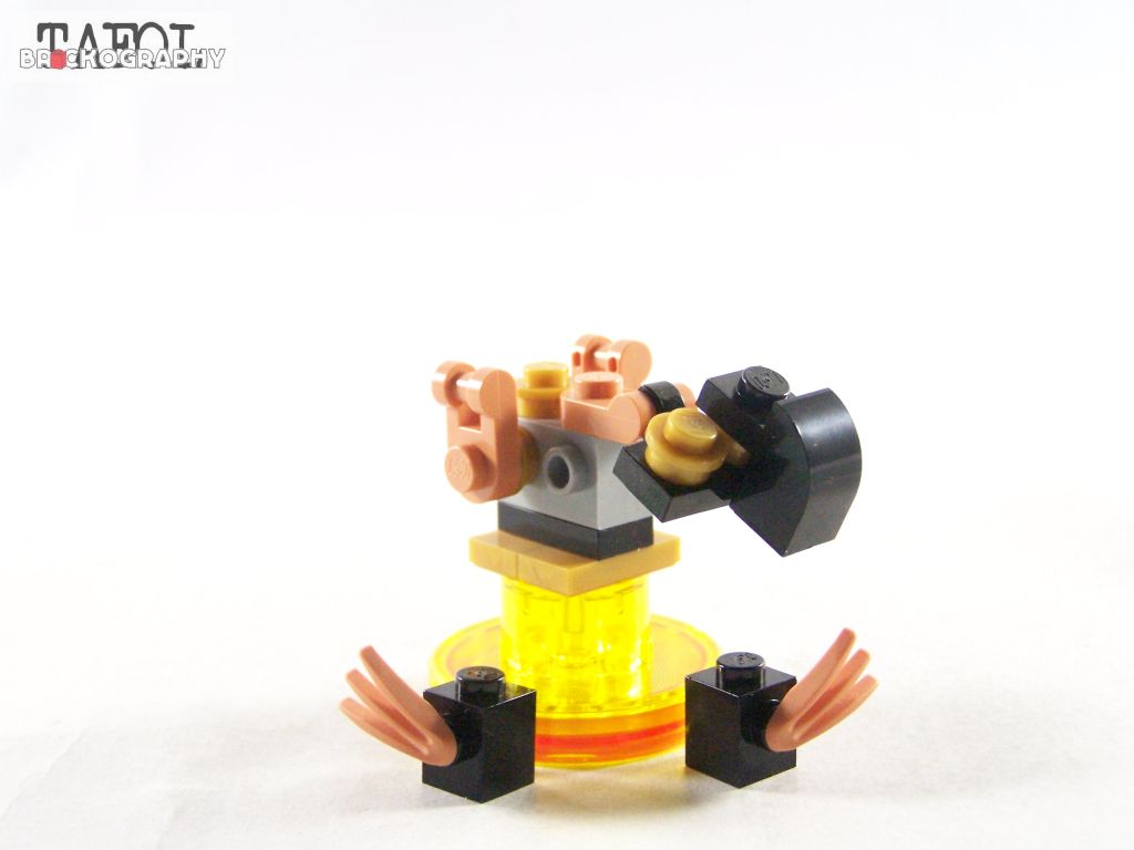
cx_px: 567
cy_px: 425
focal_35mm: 59
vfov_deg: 24.8
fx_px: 1933
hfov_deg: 32.7
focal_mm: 9.8
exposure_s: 1/60
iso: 400
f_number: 3.1
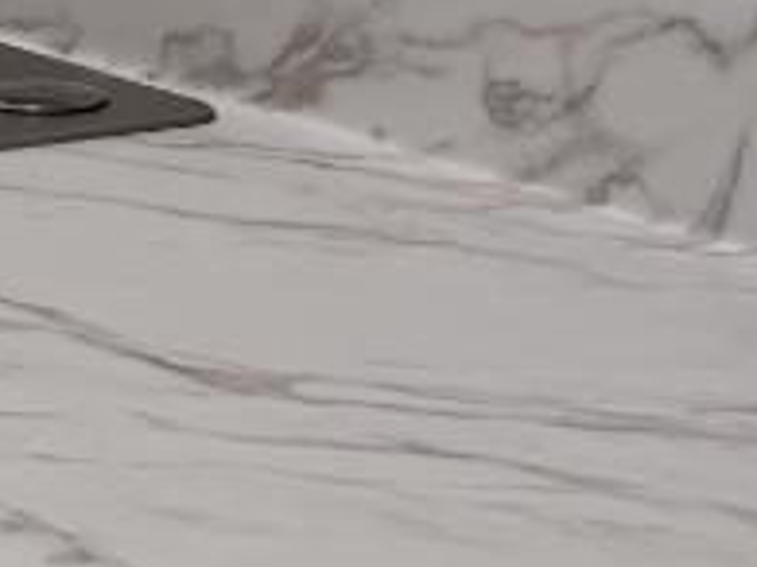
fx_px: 4043
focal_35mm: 185
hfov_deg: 10.4
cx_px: -357
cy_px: -340
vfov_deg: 7.8
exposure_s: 1/129
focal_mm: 6.76
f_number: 1.78
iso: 50
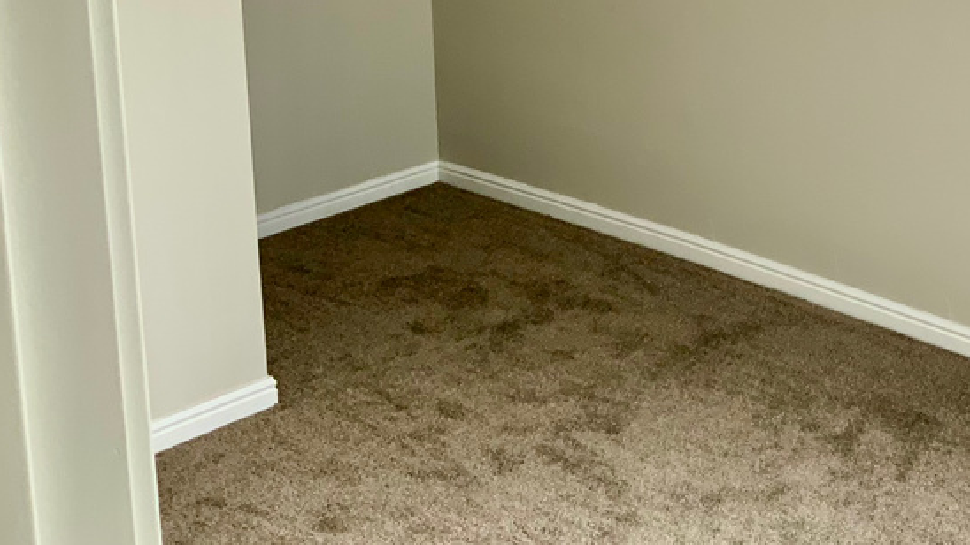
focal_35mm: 59
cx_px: 858
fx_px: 1517
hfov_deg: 33.7
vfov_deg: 19.2
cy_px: -104
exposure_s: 1/178
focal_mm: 3
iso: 16
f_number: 1.8
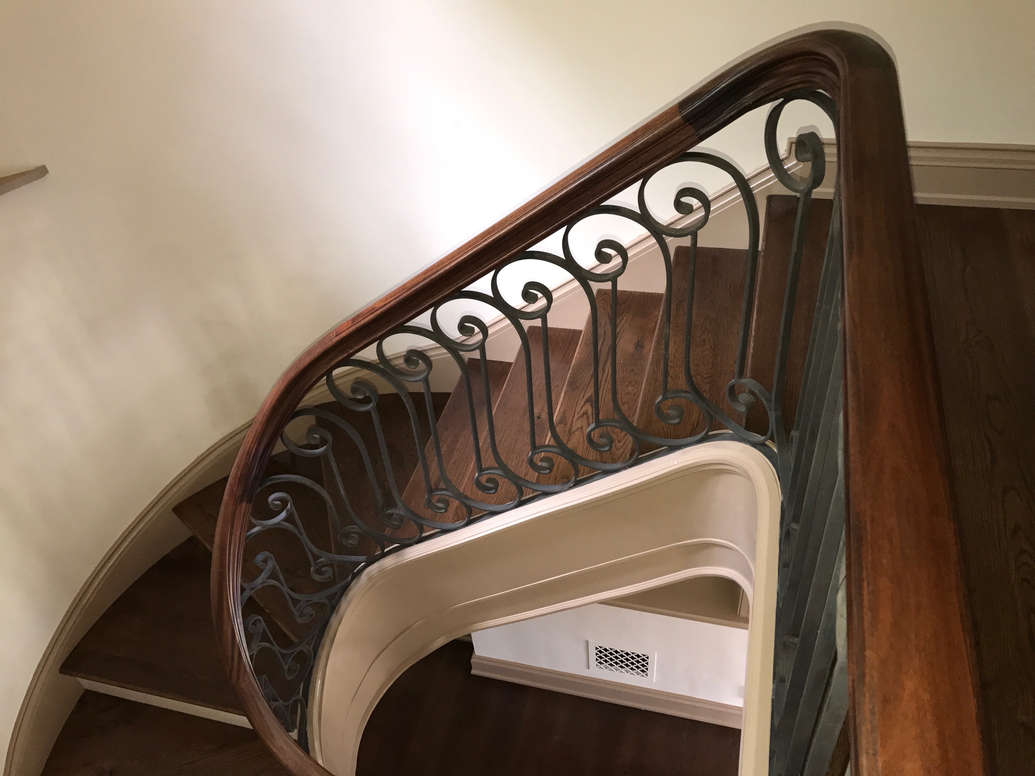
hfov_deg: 63.4
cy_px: 388
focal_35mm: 28
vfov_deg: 49.7
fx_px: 837
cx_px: 518
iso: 64
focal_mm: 3.99
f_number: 1.8
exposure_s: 1/30
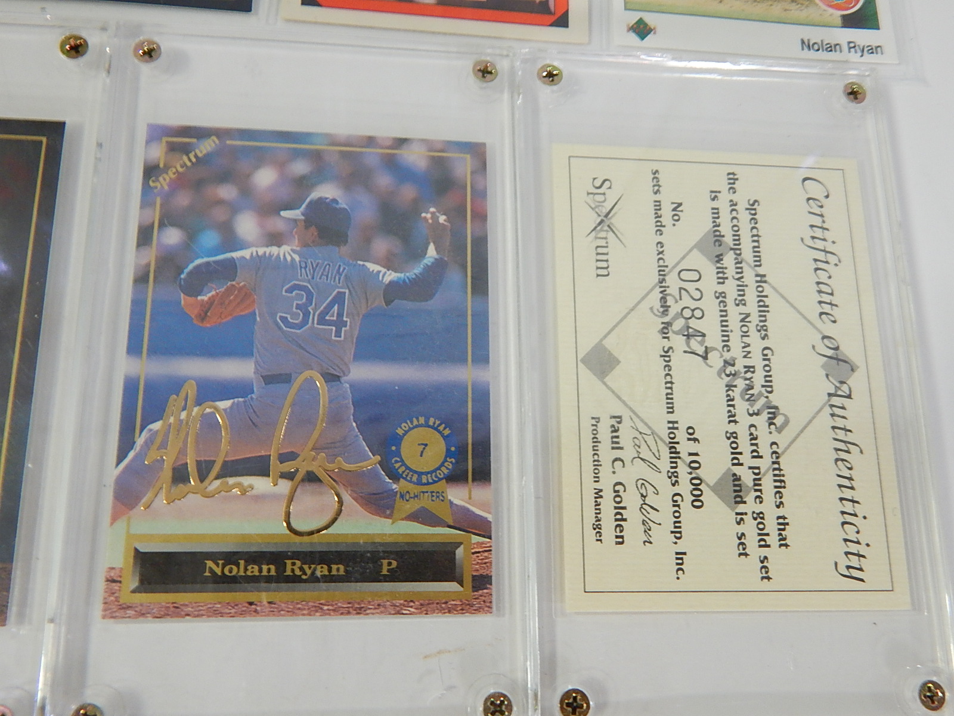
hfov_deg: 58.4
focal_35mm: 31
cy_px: 358
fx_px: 854
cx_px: 477
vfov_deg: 45.4
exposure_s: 1/30
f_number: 3.2
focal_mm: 5.6
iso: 220
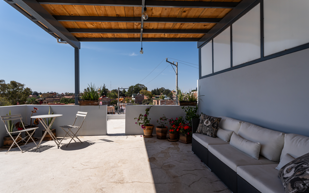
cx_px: 154
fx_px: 143
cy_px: 100
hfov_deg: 94.4
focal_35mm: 17
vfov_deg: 68.0
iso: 320
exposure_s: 1/1600
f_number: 10
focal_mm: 16
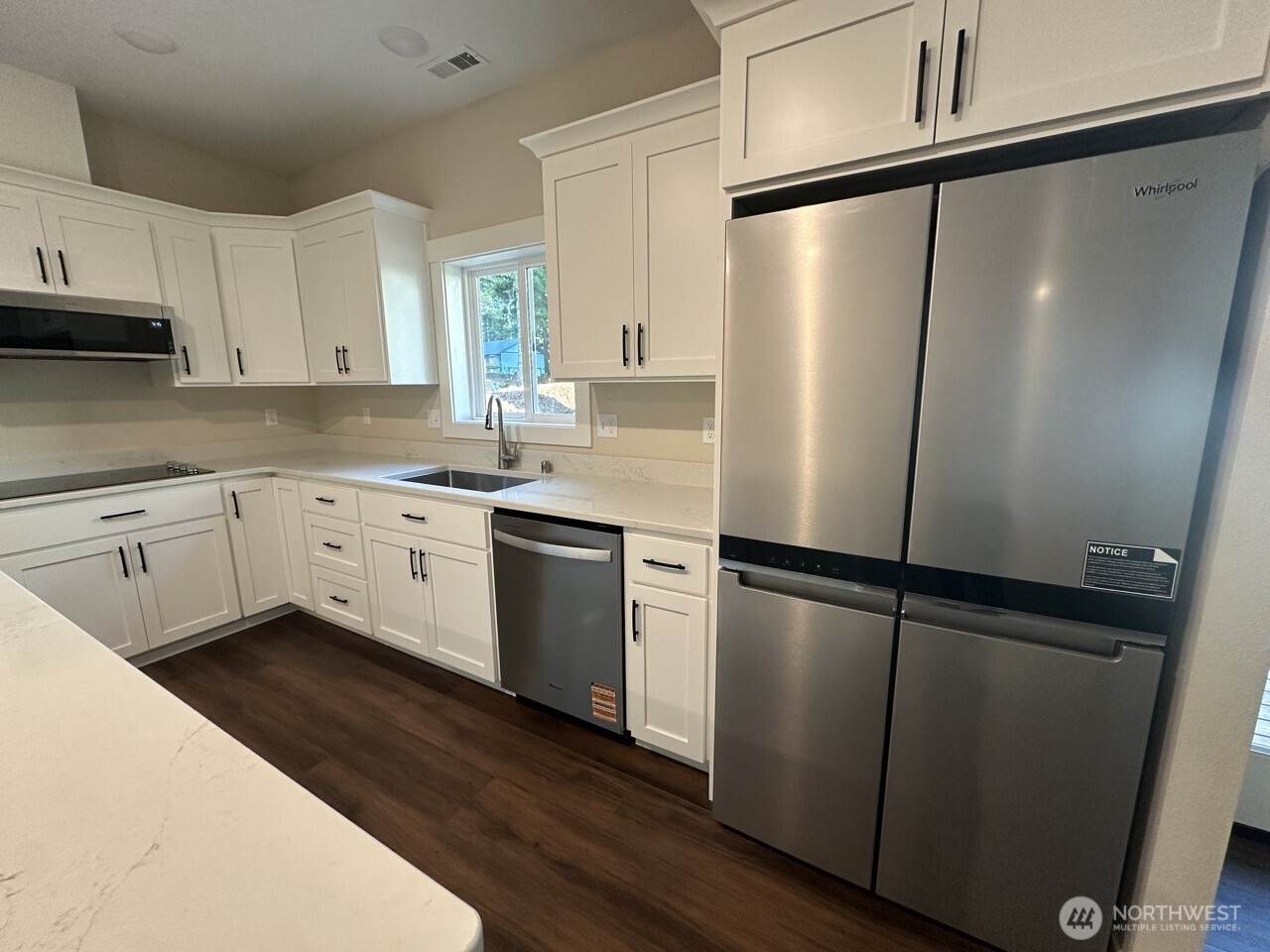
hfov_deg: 102.1
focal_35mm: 14
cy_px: 476
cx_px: 635
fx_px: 514
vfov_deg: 85.7
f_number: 2.2
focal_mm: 2.22
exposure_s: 1/60
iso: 160
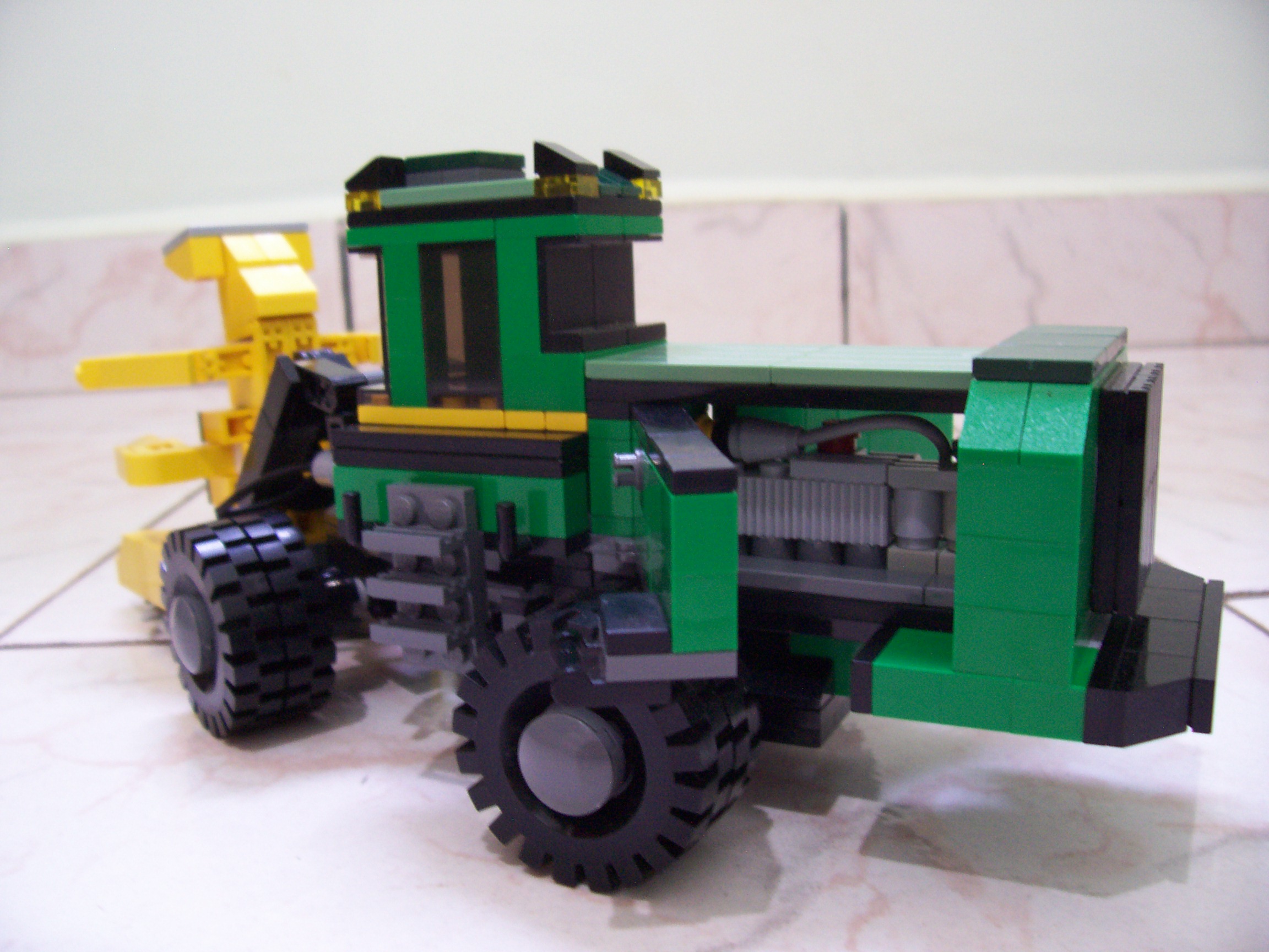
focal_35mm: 34
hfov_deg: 54.0
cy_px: 476
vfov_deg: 41.8
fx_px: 1246
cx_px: 634
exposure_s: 1/2.83
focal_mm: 5.6
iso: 160
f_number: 2.7
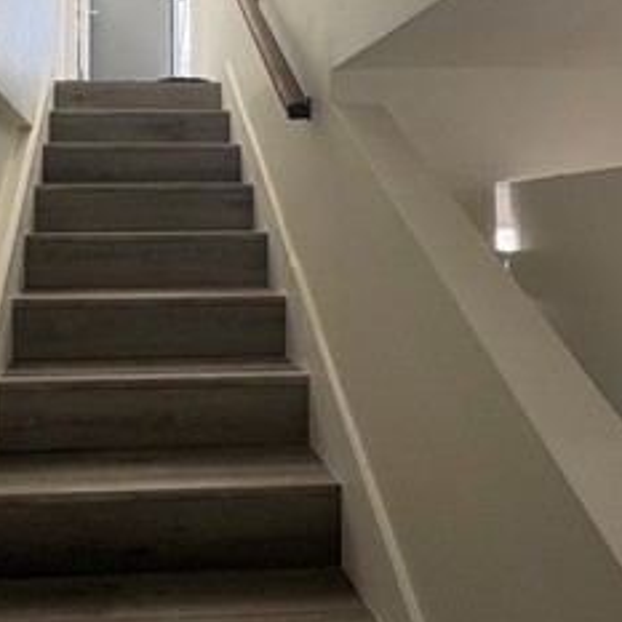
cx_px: 158
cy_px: 160
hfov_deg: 46.7
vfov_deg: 46.8
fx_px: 691
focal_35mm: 34
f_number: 2.2
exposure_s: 1/120
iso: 320
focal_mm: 2.22
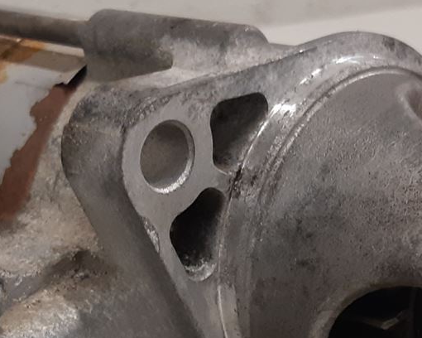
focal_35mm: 102
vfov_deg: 15.0
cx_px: 210
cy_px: 263
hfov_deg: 18.8
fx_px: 1274
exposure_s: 1/50
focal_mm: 3.93
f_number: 1.7
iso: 125
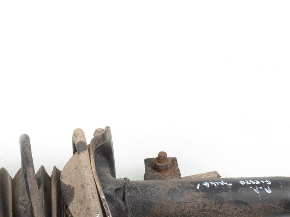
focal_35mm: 131
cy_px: 184
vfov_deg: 11.3
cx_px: 57
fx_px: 1098
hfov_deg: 15.0
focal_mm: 42
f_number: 8
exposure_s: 1/160
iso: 100
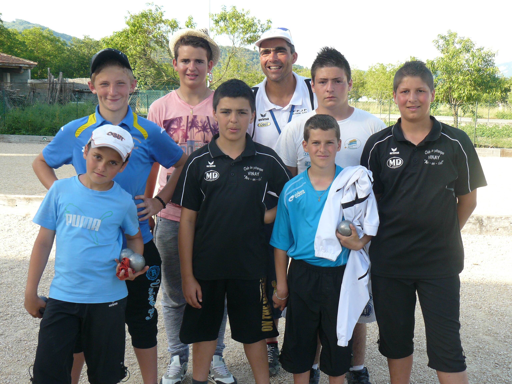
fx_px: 695
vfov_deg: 30.9
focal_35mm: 47
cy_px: 192
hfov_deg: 40.4
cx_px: 256
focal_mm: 7.9
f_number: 4
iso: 100
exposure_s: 1/125
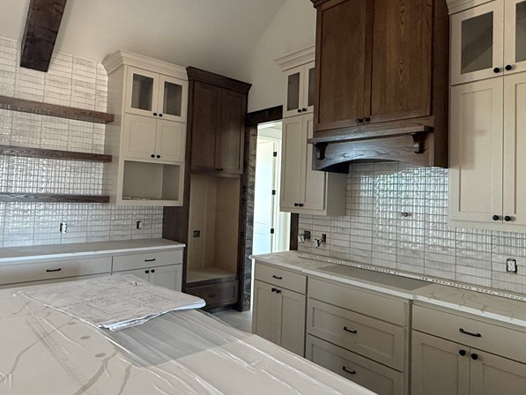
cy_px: 177
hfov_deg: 71.4
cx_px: 285
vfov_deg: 56.7
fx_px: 365
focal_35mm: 24
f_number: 2.2
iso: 500
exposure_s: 1/60
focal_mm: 2.22
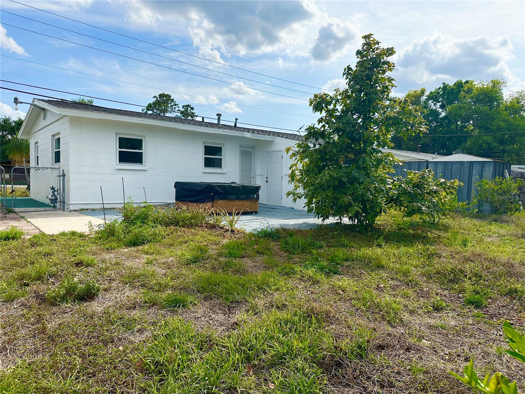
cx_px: 262
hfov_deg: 71.6
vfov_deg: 56.8
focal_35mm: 24
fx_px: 364
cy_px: 197
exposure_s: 1/6211
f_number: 1.78
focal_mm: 6.86
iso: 80
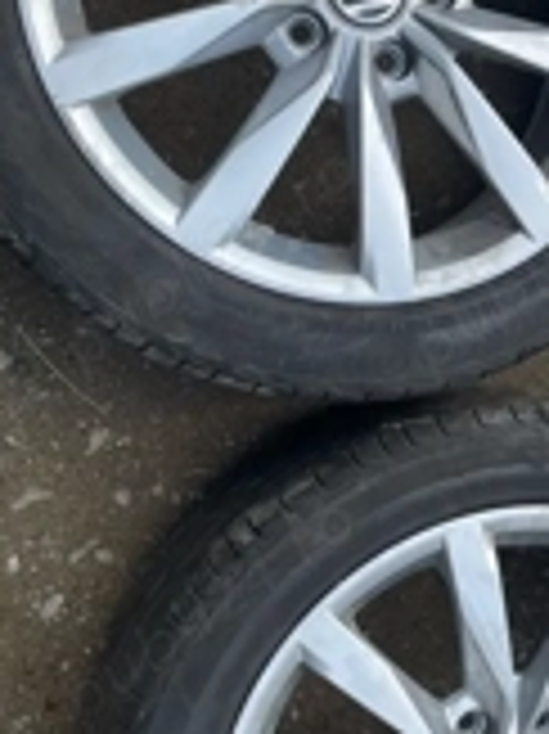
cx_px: 648
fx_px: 1355
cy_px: 315
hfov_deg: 21.4
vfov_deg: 30.2
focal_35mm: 64
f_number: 1.6
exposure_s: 1/694
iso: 32
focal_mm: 4.2
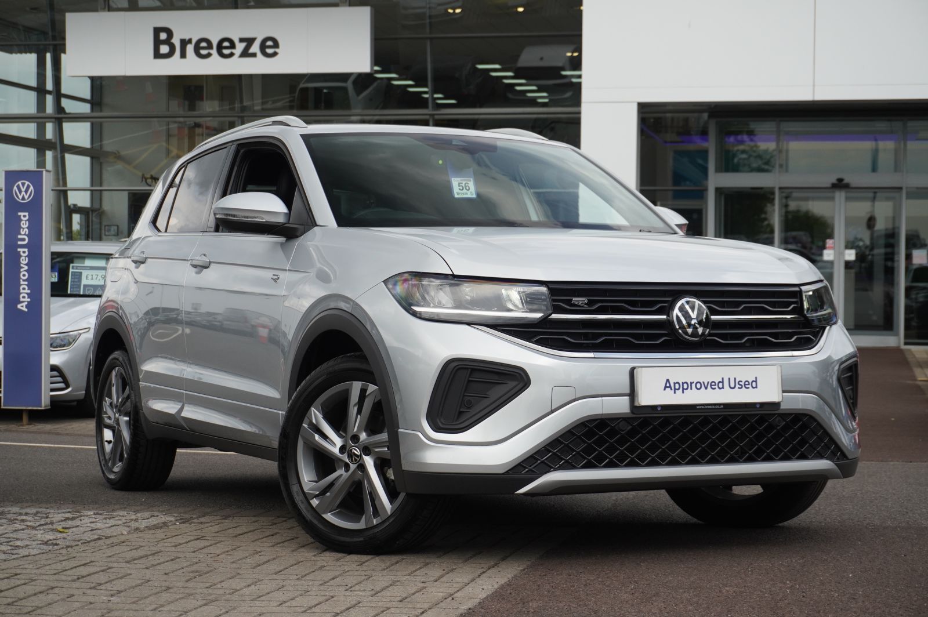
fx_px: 1777
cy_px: 308
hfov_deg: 29.3
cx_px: 464
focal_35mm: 69
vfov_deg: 19.7
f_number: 5.6
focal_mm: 46
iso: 500
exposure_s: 1/750
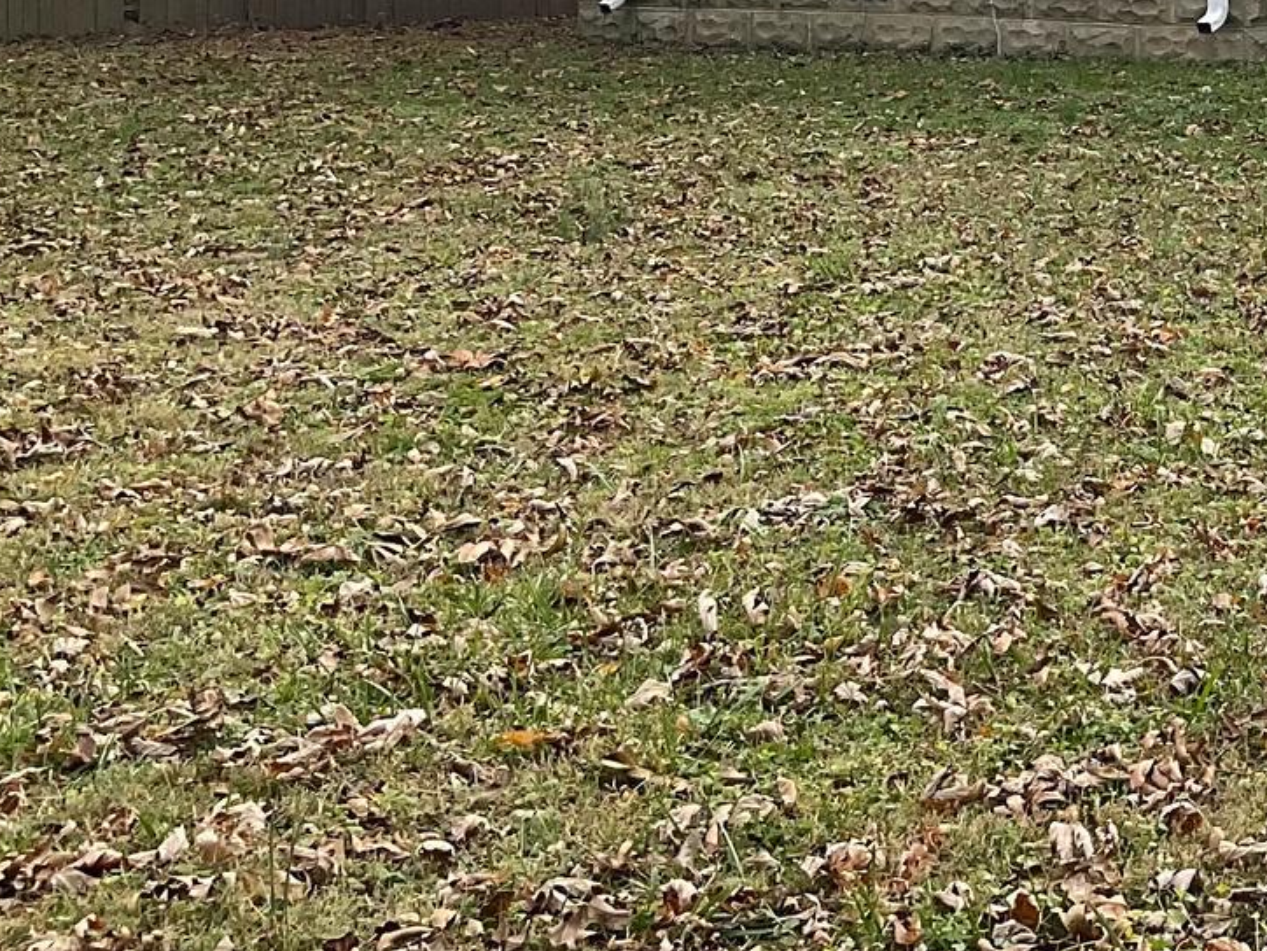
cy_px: -154
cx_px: 1456
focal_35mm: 82
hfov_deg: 22.3
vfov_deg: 17.3
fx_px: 3001
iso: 16
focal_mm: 3
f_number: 1.8
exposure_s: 1/397
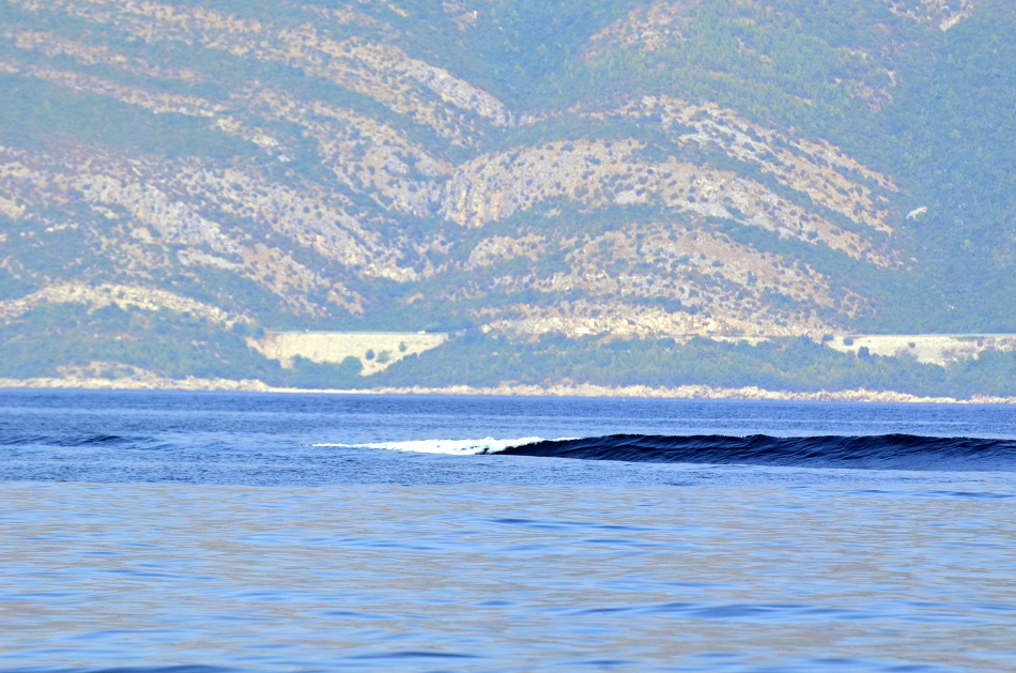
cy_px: 336
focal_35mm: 450
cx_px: 508
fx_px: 12672
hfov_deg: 4.6
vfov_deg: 3.0
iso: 640
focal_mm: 300
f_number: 9
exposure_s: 1/1250
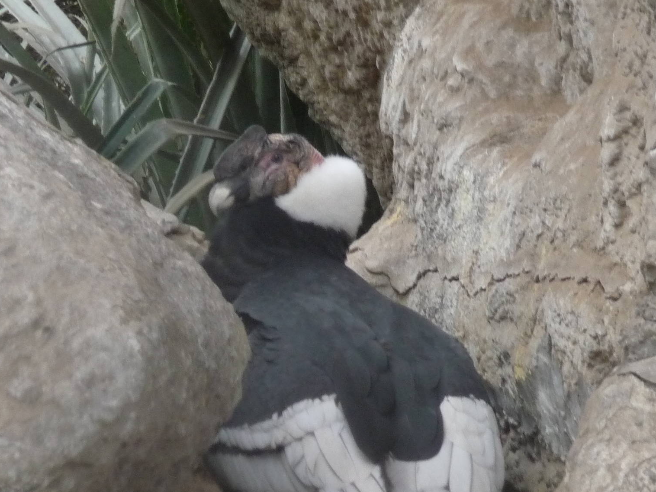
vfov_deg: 3.0
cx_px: 334
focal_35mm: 498
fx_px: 9437
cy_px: 256
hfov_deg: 4.0
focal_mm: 47
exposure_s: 1/125
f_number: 4.9
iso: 250
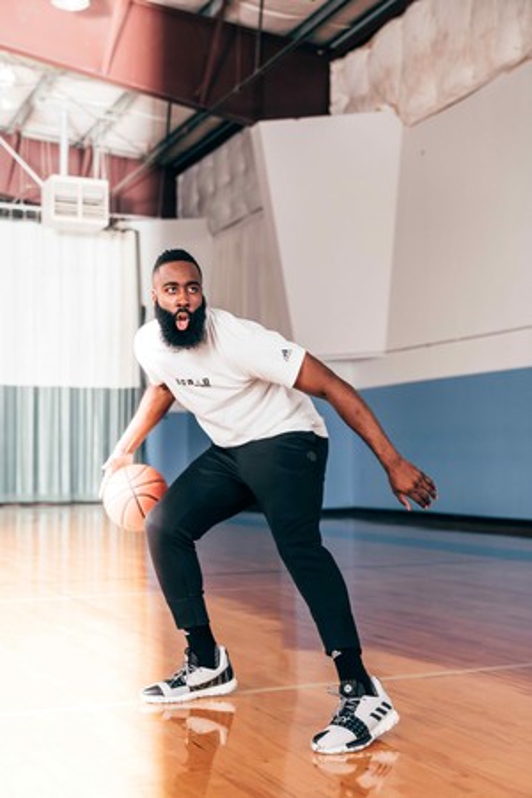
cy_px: 399
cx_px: 266
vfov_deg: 40.3
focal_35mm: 49
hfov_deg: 27.5
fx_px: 1086
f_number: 2.8
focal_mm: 49
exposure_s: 1/400
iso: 500
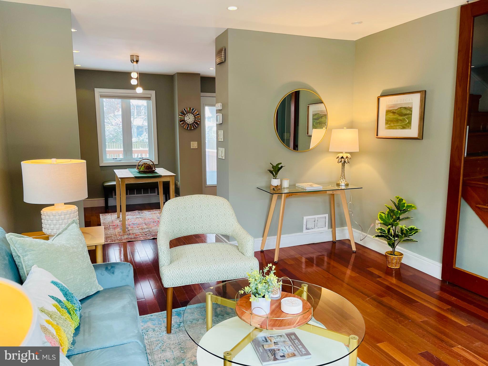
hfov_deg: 69.4
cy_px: 183
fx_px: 352
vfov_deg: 54.9
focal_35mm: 25
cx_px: 244
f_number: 1.6
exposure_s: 1/60
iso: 80
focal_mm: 5.1
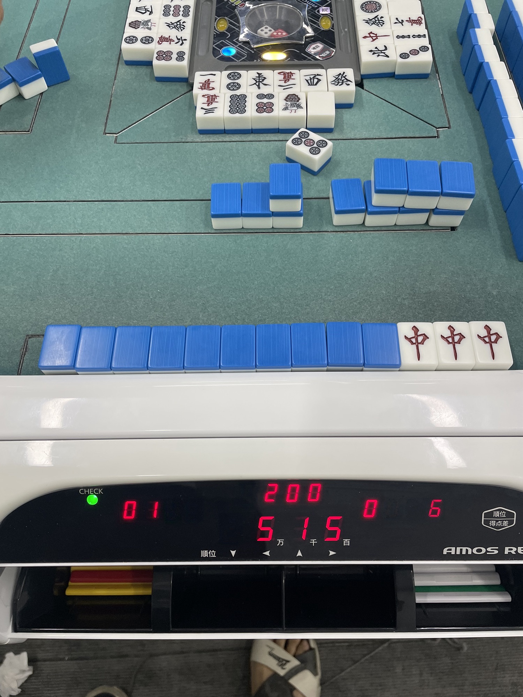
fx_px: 524
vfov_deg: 67.3
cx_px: 262
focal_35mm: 26
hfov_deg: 53.1
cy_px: 348
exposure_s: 1/100
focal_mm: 4.2
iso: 125
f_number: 1.6
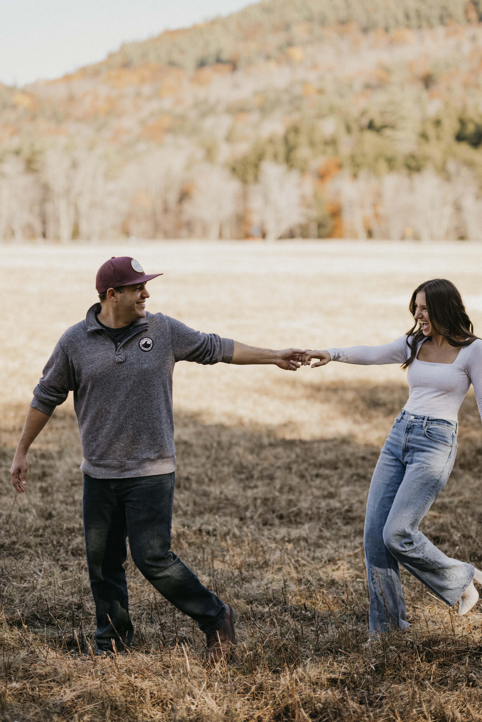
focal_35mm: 63
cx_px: 250
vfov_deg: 31.8
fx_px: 1265
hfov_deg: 21.6
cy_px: 303
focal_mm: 50
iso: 100
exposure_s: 1/1600
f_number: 1.4
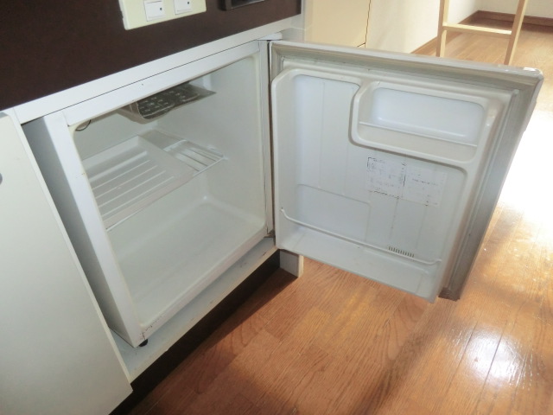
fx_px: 383
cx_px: 276
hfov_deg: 71.6
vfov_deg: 56.8
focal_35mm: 24
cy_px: 208
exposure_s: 1/60
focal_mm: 4.3
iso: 400
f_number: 3.2
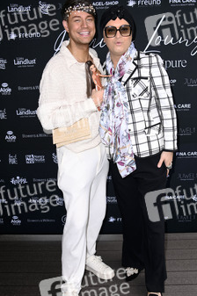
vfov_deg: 50.7
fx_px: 313
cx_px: 110
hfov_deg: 34.9
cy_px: 157
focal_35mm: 38
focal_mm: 32
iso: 320
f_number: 5.6
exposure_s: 1/200
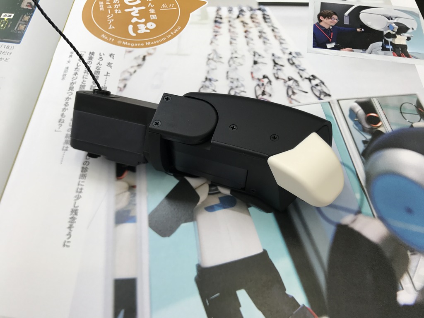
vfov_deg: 49.7
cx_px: 212
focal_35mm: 28
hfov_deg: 63.4
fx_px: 343
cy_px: 159
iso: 20
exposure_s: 1/116
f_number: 1.8
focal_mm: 3.99
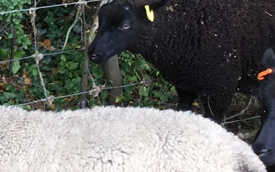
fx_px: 1101
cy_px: 46
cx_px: -137
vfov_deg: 8.9
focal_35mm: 147
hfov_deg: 13.4
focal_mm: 3.3
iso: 25
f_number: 2.4
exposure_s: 1/50
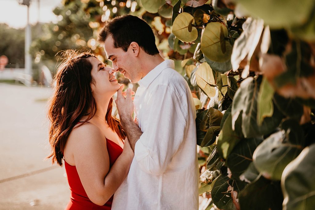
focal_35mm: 75
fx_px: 656
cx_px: 158
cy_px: 105
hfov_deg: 27.0
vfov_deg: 18.2
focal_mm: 75
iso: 320
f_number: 2.8
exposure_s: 1/640
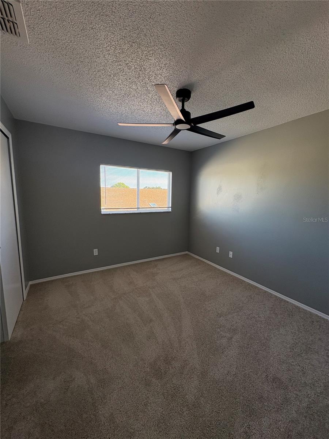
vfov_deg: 102.1
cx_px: 164
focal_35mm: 14
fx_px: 177
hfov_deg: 85.7
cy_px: 220
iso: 100
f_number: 2.2
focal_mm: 2.22
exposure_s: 1/129
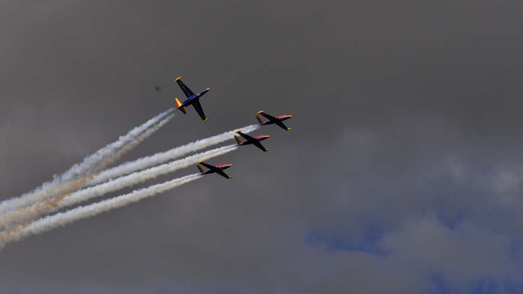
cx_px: 261
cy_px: 135
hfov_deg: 13.5
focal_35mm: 159
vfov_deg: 7.6
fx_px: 2205
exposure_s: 1/640
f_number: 14
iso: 200
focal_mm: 98
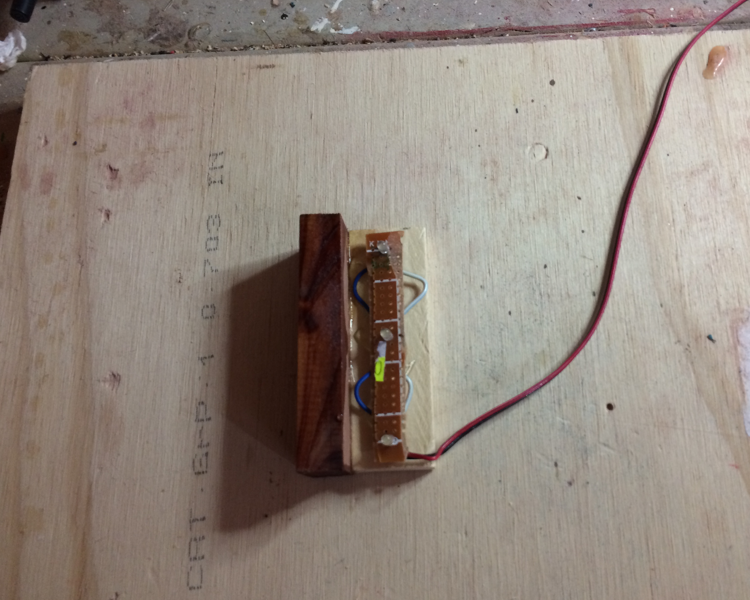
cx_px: 403
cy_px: 301
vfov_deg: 47.1
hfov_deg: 57.1
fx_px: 688
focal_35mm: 31
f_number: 2.2
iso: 125
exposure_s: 1/30
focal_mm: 4.15
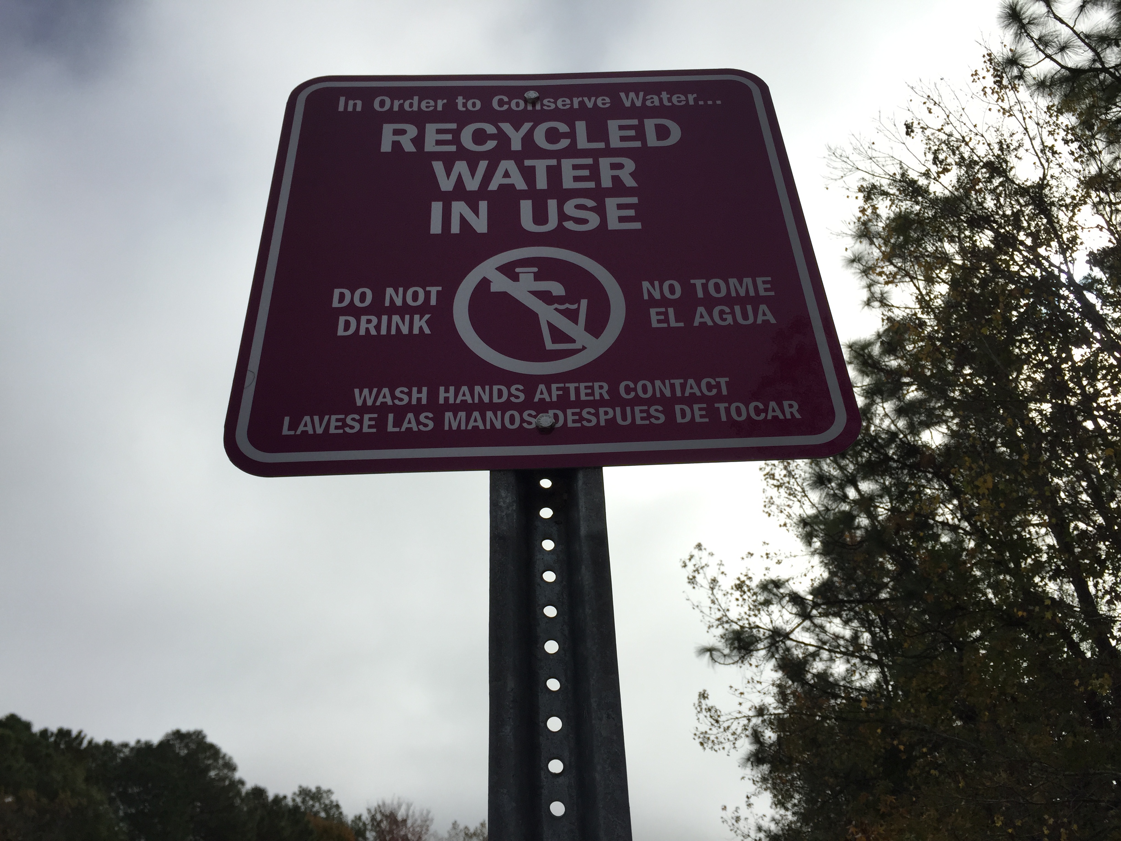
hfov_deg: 61.7
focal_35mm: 29
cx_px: 560
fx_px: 939
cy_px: 420
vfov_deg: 48.2
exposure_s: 1/3597
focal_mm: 4.15
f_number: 2.2
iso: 32
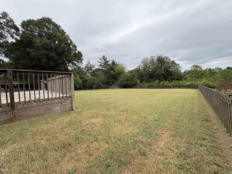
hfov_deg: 102.1
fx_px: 94
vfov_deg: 85.7
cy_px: 87
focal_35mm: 14
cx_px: 116
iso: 40
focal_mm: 2.22
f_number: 2.2
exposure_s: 1/435
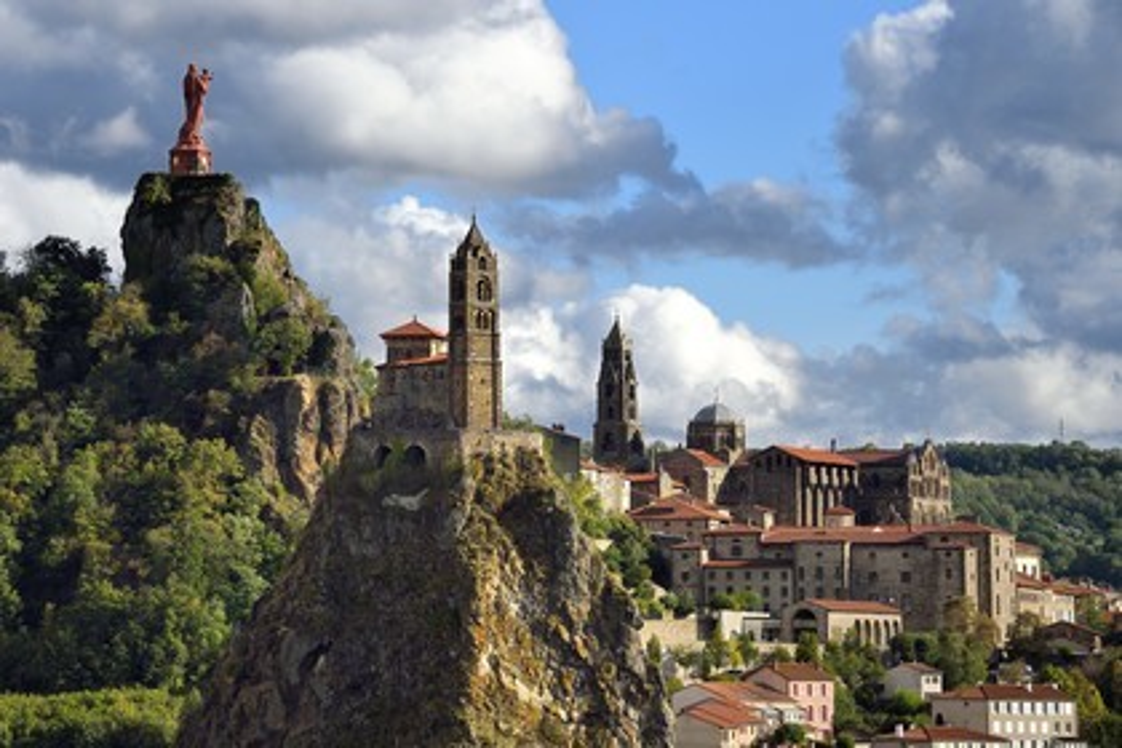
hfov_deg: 12.8
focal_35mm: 160
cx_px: 561
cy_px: 374
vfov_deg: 8.6
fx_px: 4986
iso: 200
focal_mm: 160
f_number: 13
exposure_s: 1/250
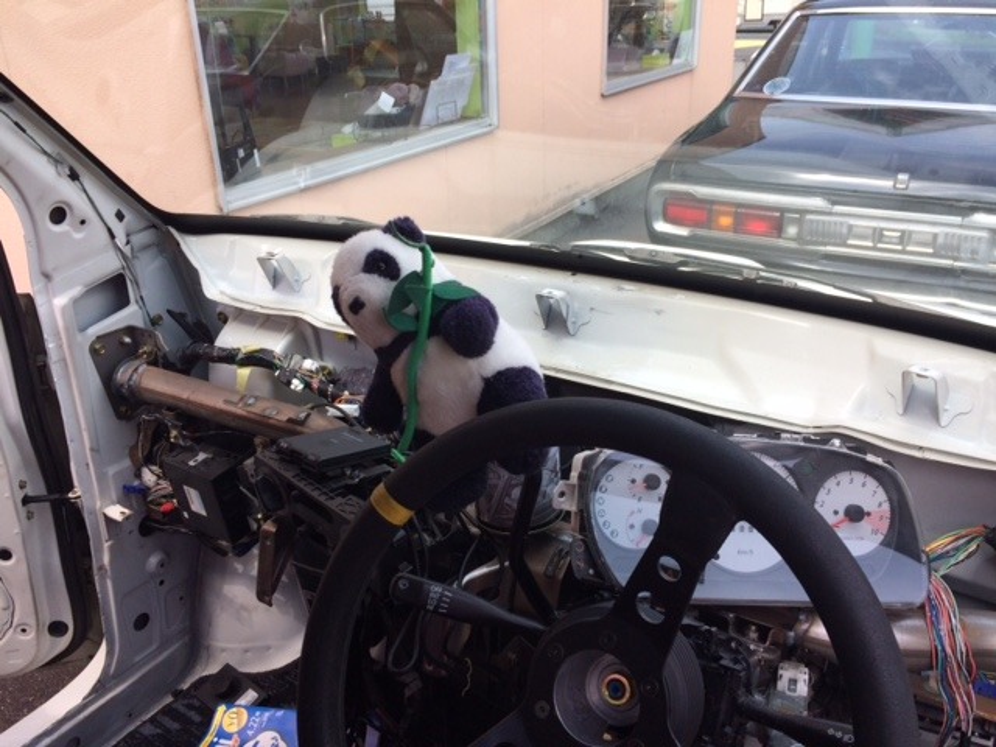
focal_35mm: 29
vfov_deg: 48.2
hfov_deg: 61.7
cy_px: 374
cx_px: 498
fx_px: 834
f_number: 2.2
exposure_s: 1/533
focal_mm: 4.15
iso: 32
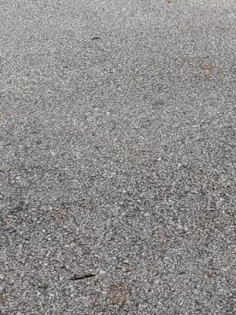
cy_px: -325
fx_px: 1064
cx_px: 225
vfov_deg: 14.0
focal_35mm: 117
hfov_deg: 12.5
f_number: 2.4
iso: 50
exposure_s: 1/288
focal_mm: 4.3
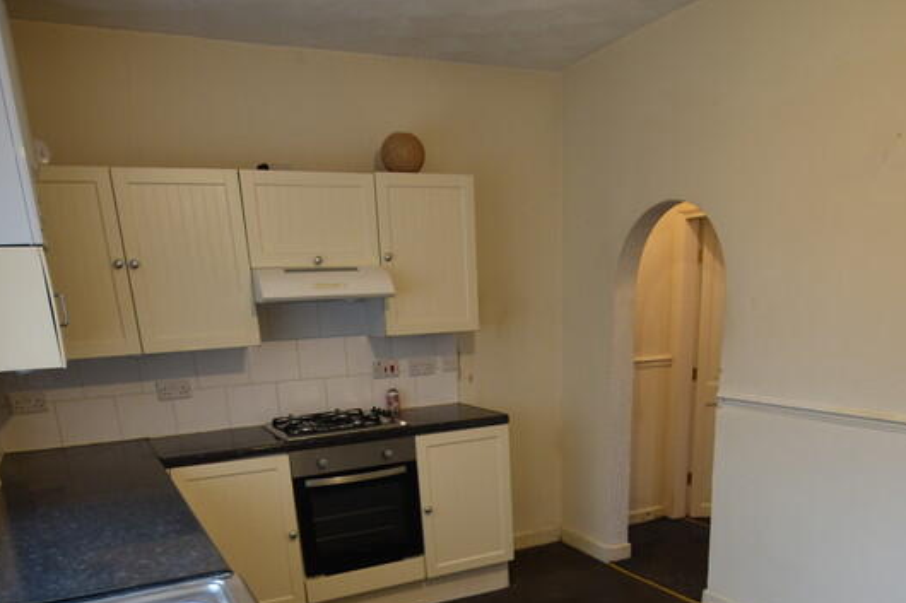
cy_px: 580
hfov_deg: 63.6
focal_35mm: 29
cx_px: 480
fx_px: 730
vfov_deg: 40.3
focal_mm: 10
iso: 100
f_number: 3.5
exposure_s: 1/15
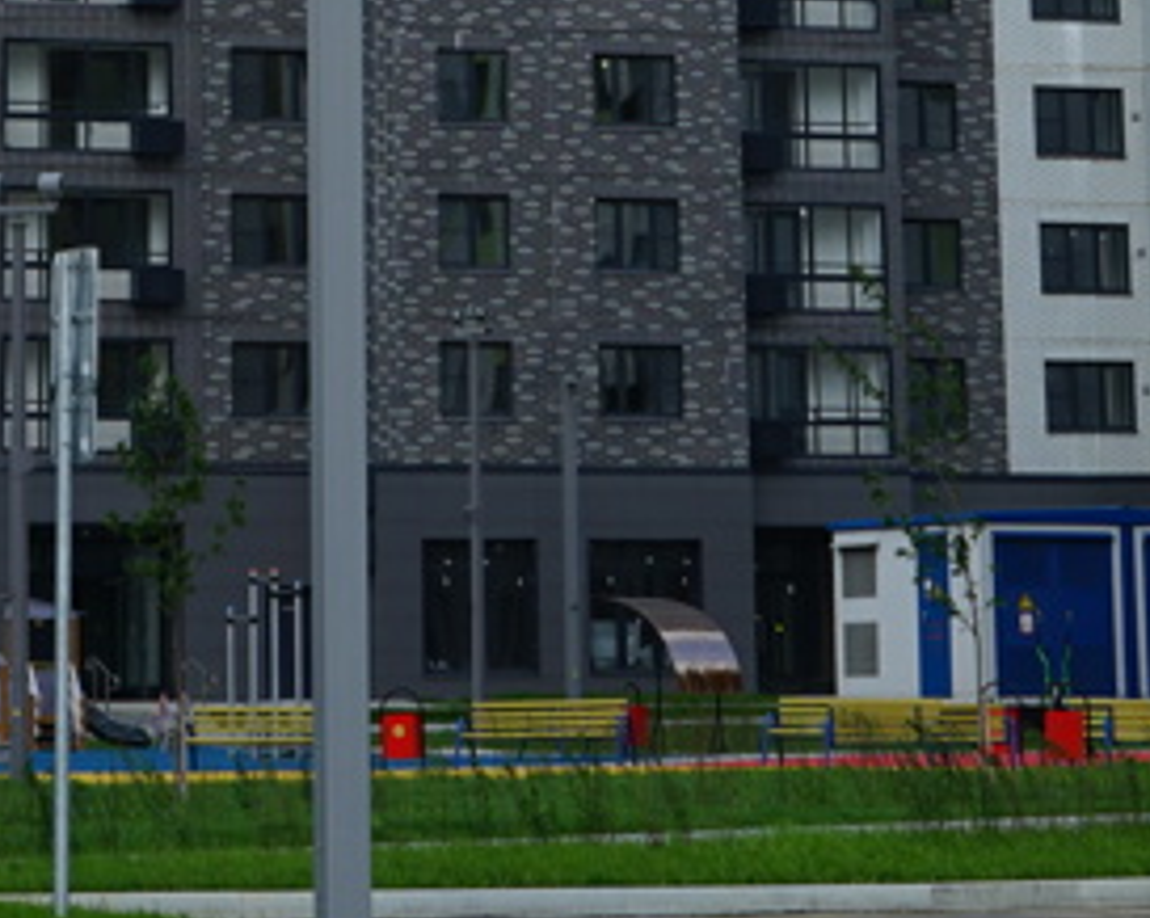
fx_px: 5476
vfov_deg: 9.2
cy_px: -703
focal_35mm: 161
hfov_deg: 11.9
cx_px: 253
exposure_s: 1/100
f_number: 9
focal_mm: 39
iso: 100
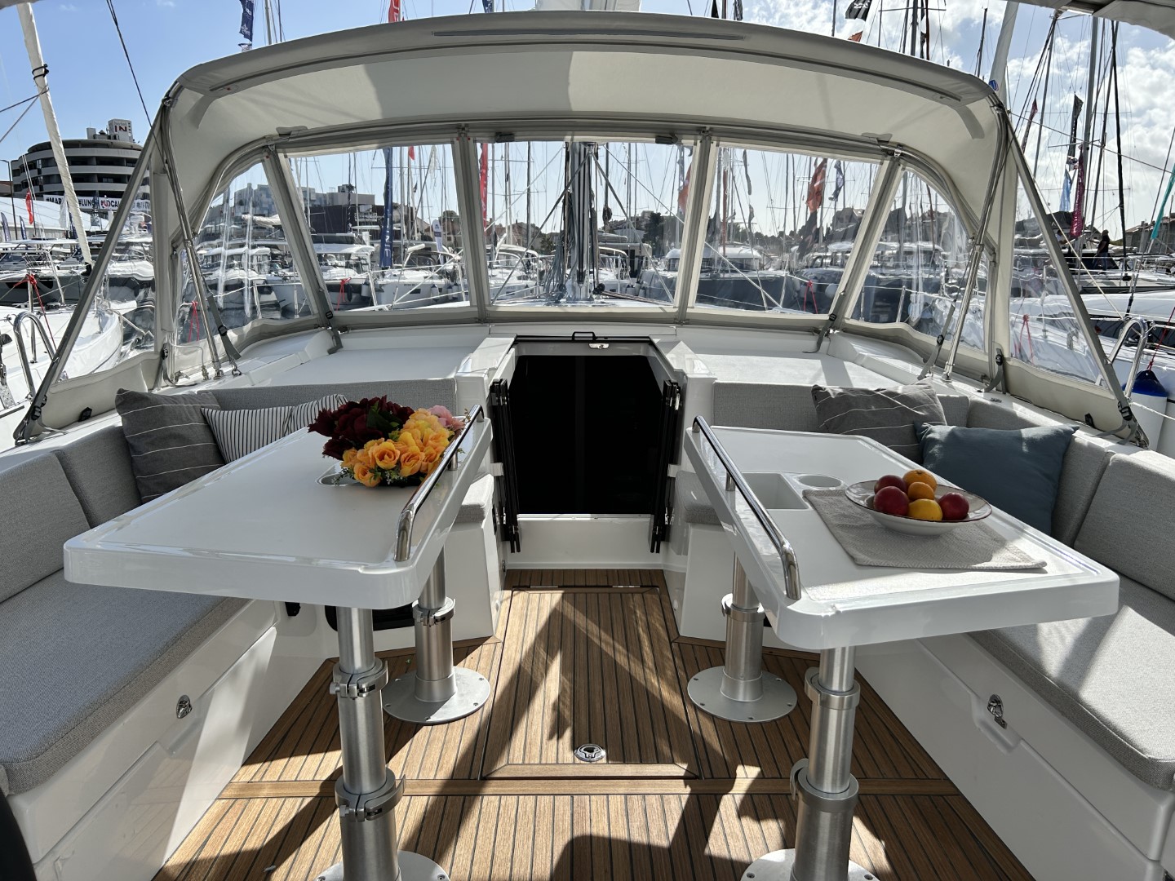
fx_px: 883
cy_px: 440
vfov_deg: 53.1
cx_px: 588
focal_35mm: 26
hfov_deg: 67.3
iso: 50
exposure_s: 1/5076
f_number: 1.5
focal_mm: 5.7
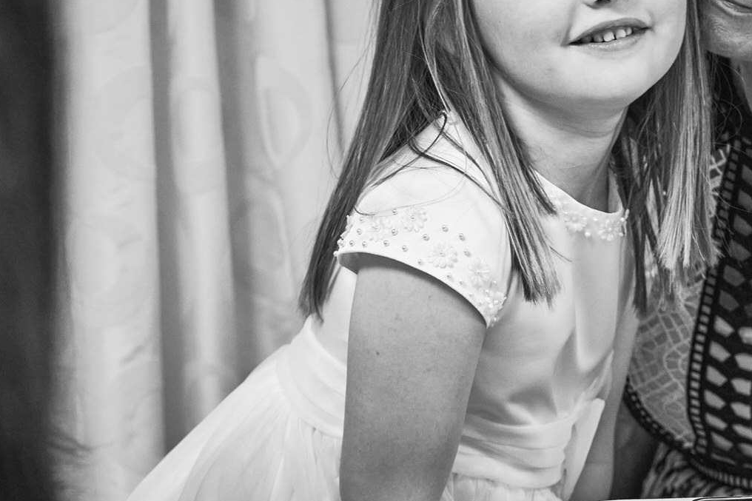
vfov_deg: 8.6
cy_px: 140
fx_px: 3321
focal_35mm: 159
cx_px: 580
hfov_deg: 12.9
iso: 2500
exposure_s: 1/200
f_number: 5.6
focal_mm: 85
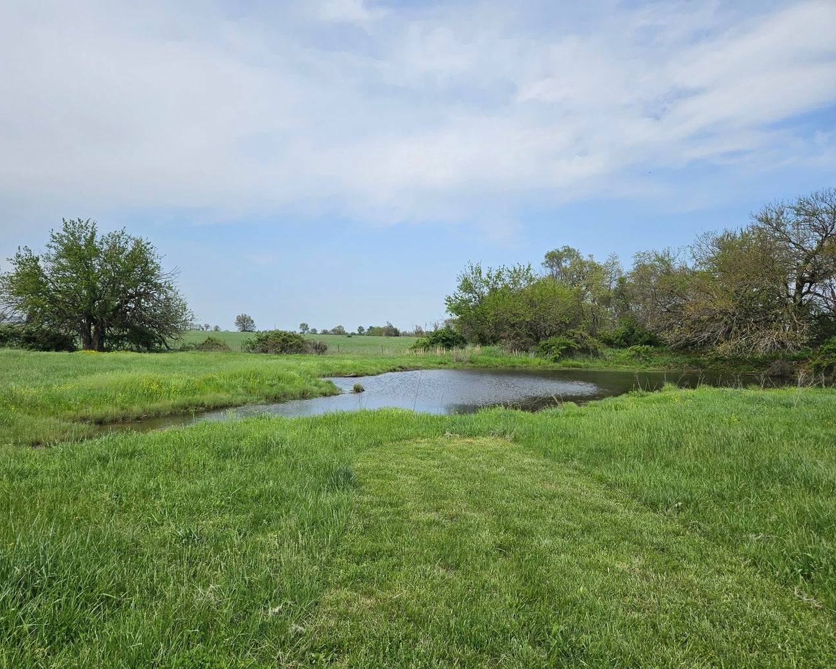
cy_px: 334
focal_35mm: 24
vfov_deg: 58.8
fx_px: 594
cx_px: 391
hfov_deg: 70.2
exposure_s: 1/3502
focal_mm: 5.4
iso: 25
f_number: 1.8
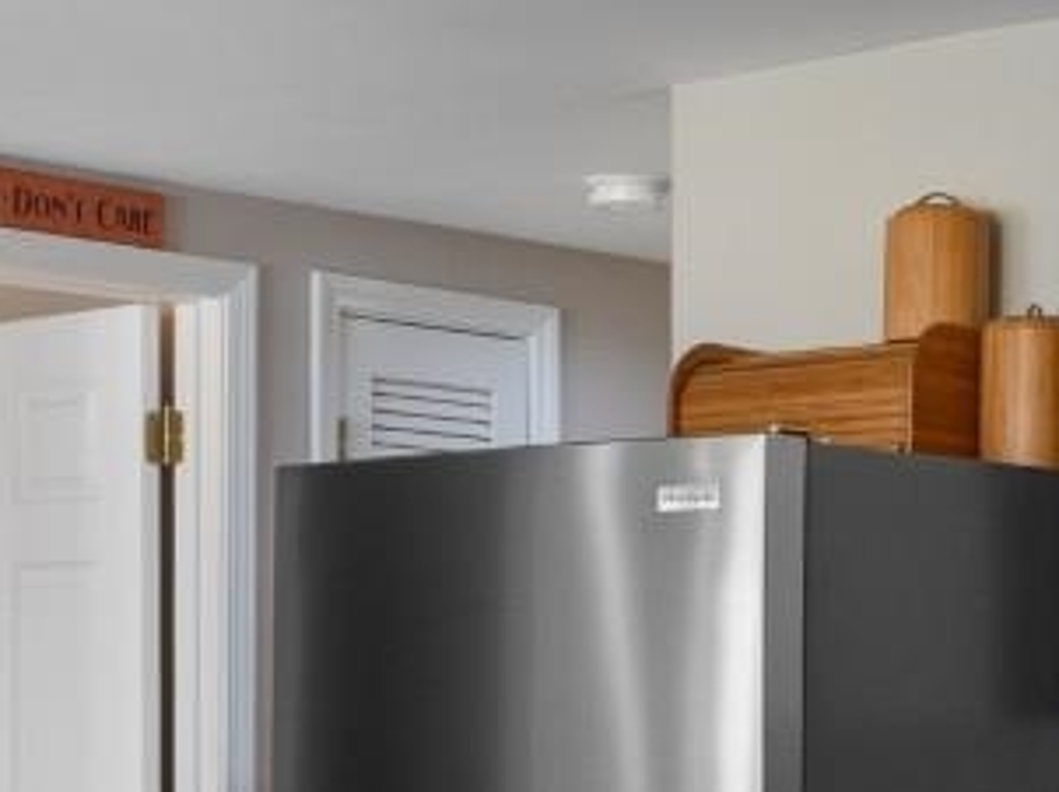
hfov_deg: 19.8
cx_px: 870
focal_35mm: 98
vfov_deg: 14.9
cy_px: 687
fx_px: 2996
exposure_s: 1/3
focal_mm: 13
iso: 100
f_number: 4.8
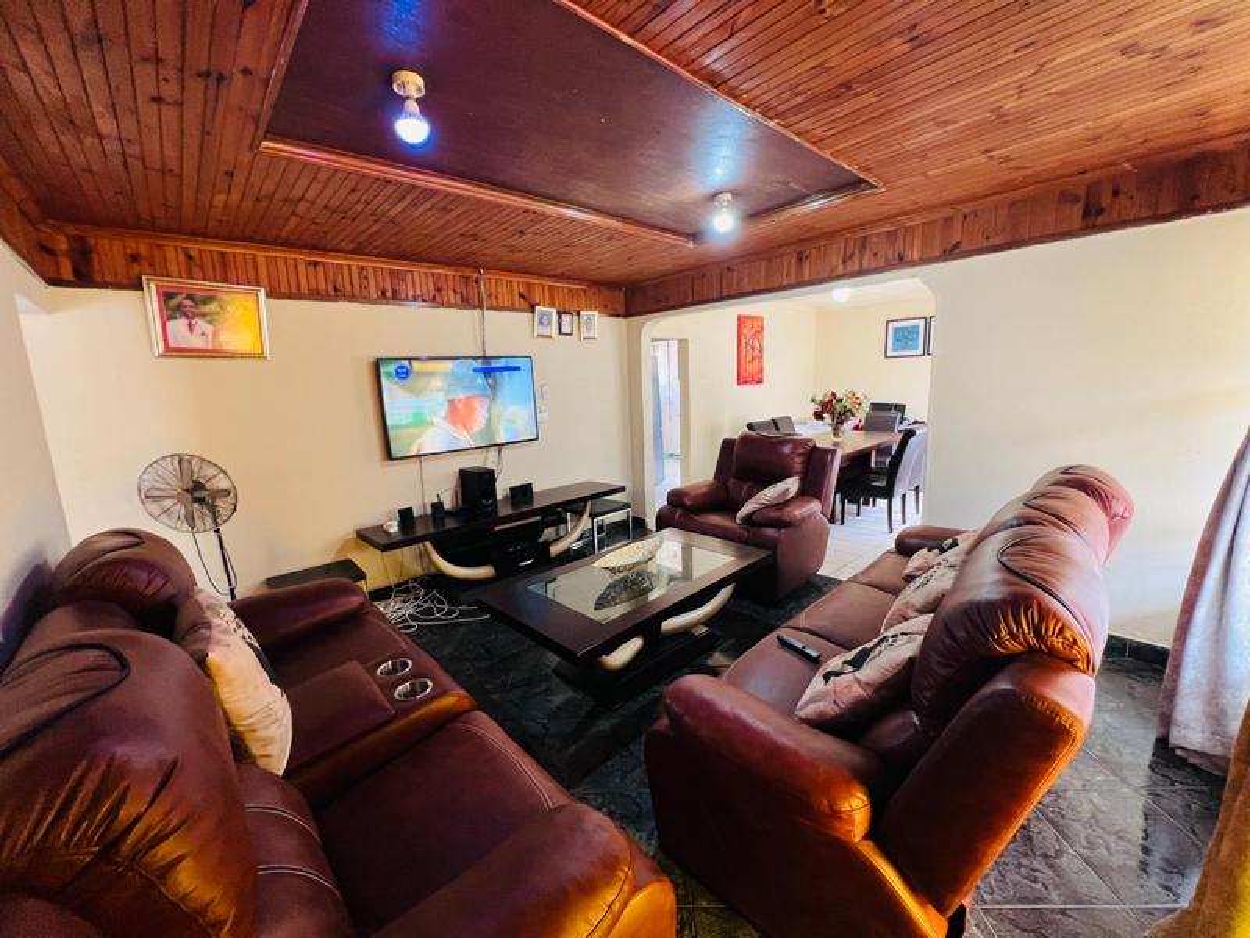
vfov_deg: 89.9
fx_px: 469
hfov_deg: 106.2
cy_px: 469
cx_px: 625
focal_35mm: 13
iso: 200
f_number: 1.8
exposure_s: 1/50
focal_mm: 1.57
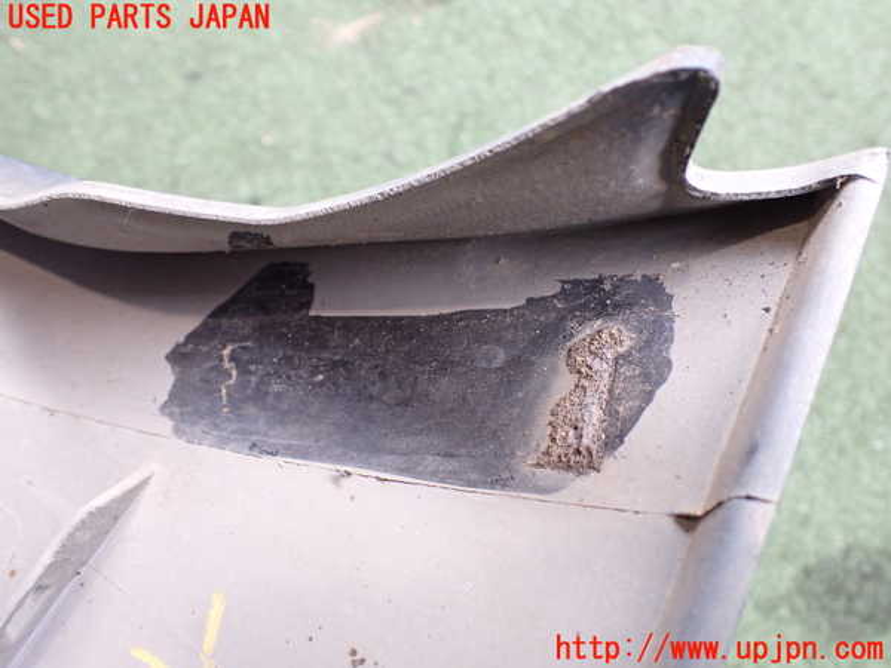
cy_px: 334
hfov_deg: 60.0
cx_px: 446
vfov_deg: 46.8
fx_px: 772
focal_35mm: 30
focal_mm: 5.4
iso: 500
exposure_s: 1/125
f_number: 2.3
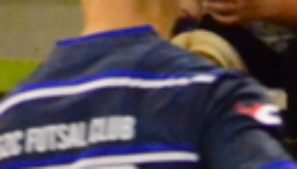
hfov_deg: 1.2
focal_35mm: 1752
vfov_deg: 0.7
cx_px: 704
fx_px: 13832
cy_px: 401
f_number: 5.6
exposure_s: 1/400
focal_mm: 185
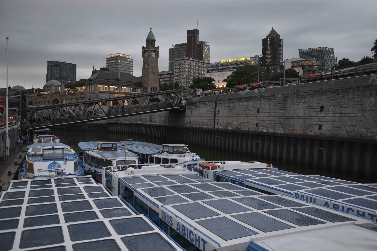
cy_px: 126
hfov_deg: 58.7
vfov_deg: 41.1
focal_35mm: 32
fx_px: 335
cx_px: 188
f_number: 2.8
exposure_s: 1/30
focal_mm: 32
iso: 500
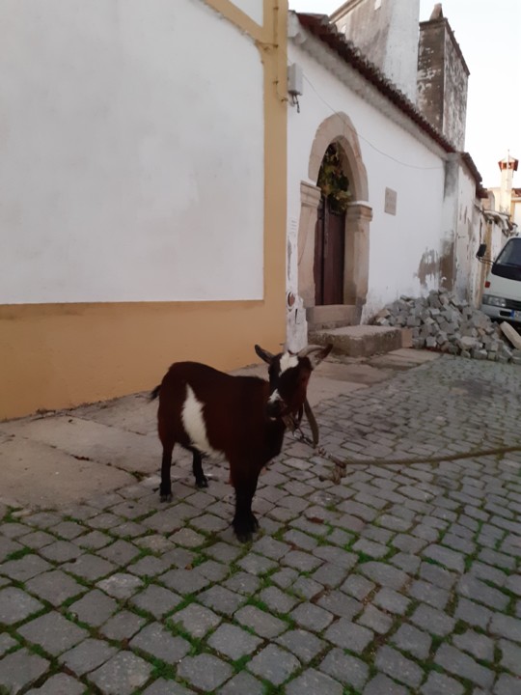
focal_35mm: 27
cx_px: 260
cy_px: 348
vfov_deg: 65.3
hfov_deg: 51.4
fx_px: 542
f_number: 1.9
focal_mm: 3.6
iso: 320
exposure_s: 1/25
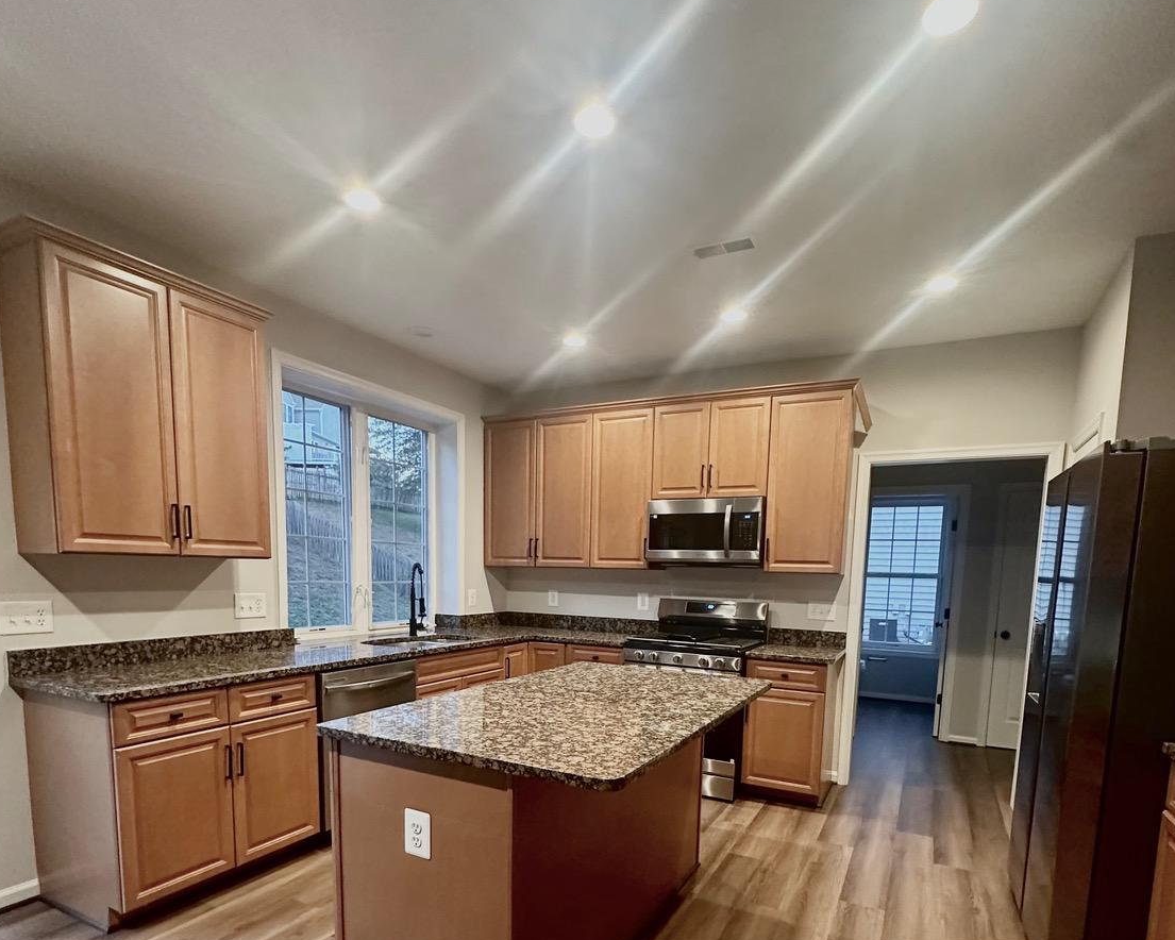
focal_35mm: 19
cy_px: 648
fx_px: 661
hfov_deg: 83.3
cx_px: 599
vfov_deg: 68.3
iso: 400
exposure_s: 1/60
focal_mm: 2.22
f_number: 2.2
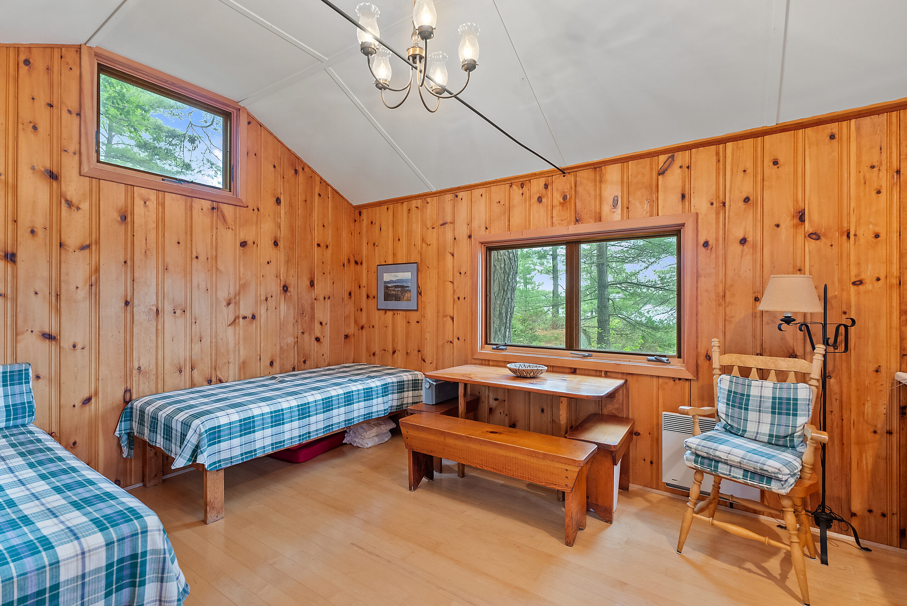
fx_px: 403
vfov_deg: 73.8
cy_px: 303
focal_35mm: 16
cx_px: 454
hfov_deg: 96.7
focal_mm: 16
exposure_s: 1/8
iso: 500
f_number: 4
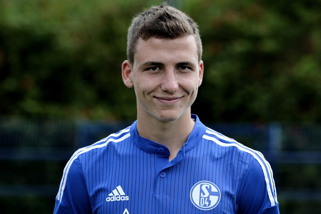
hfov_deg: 14.7
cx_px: 160
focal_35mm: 140
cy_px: 107
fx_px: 1248
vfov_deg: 9.8
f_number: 4
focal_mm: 140
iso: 200
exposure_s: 1/2000
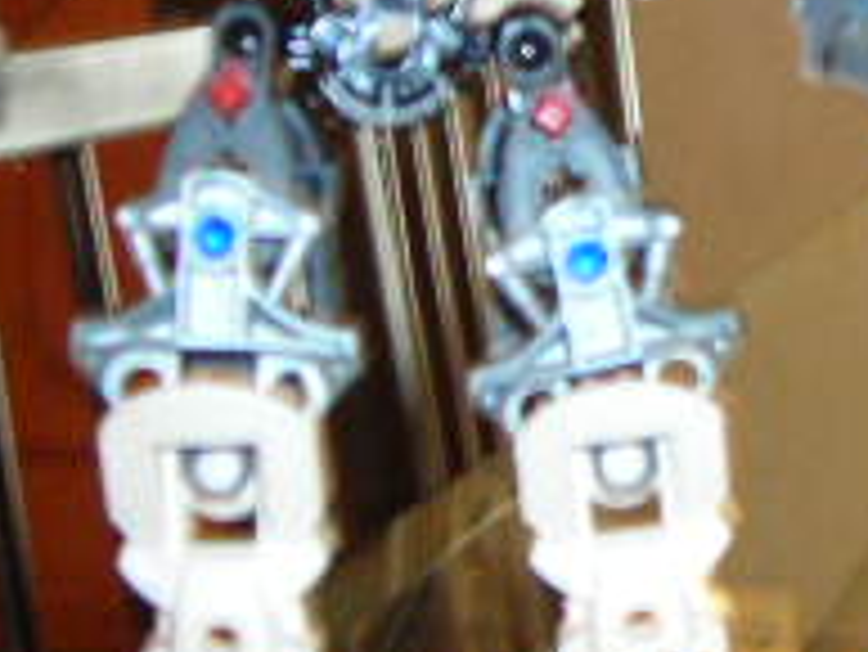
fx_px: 3161
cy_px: 72
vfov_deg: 11.7
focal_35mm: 126
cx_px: 1147
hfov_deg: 14.9
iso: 195
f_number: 3.2
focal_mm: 6.3
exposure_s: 1/3.9
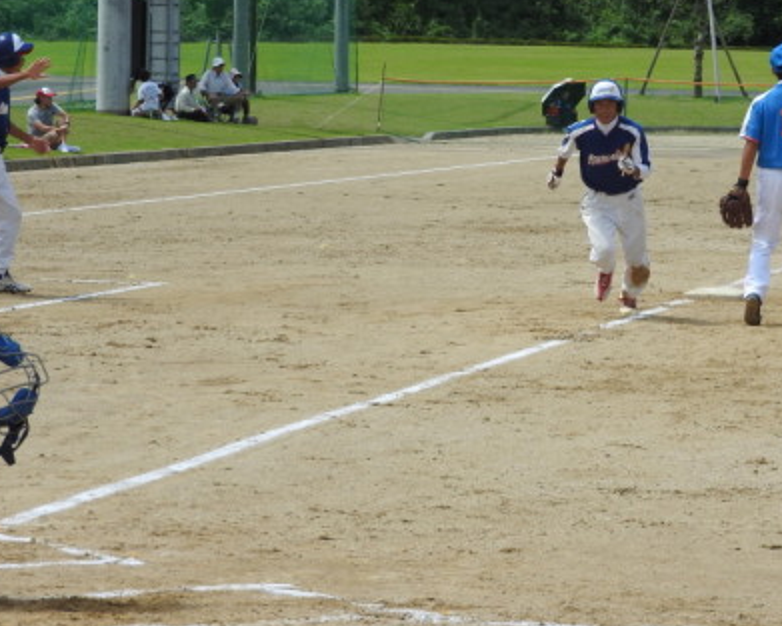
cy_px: 230
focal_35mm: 202
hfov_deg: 9.6
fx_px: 4676
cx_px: 506
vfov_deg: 7.7
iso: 100
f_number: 5
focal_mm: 24.2
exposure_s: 1/640
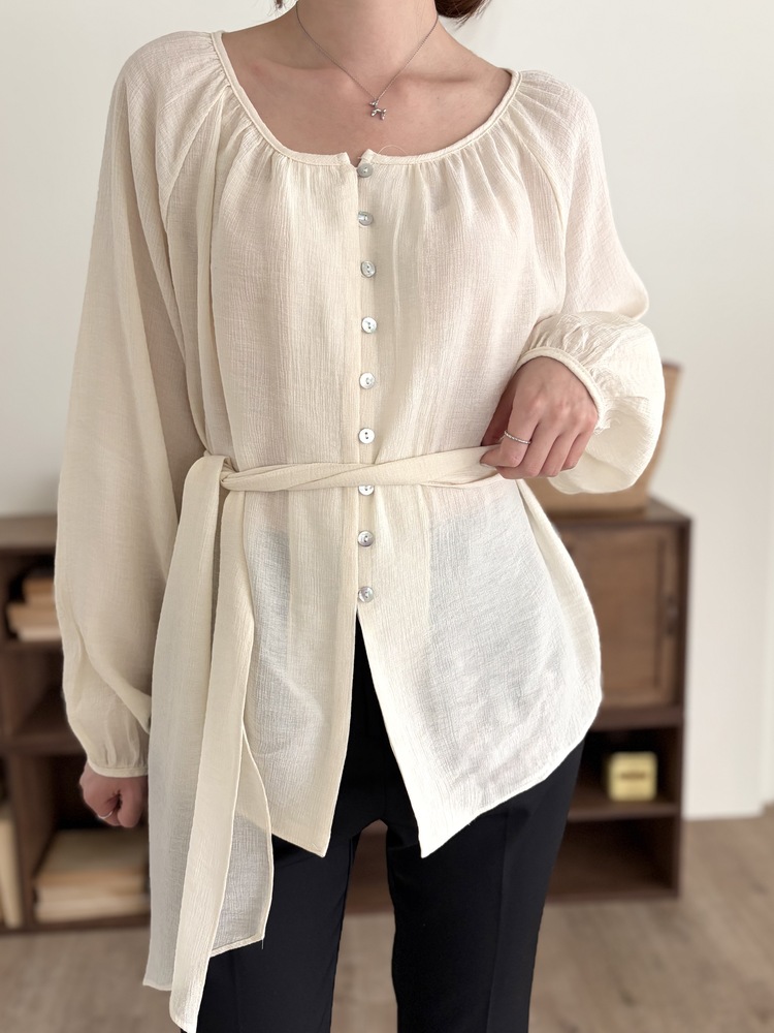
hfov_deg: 53.1
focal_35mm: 26
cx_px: 387
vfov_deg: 67.3
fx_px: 775
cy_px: 516
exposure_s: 1/121
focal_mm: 5.96
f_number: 1.6
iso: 125
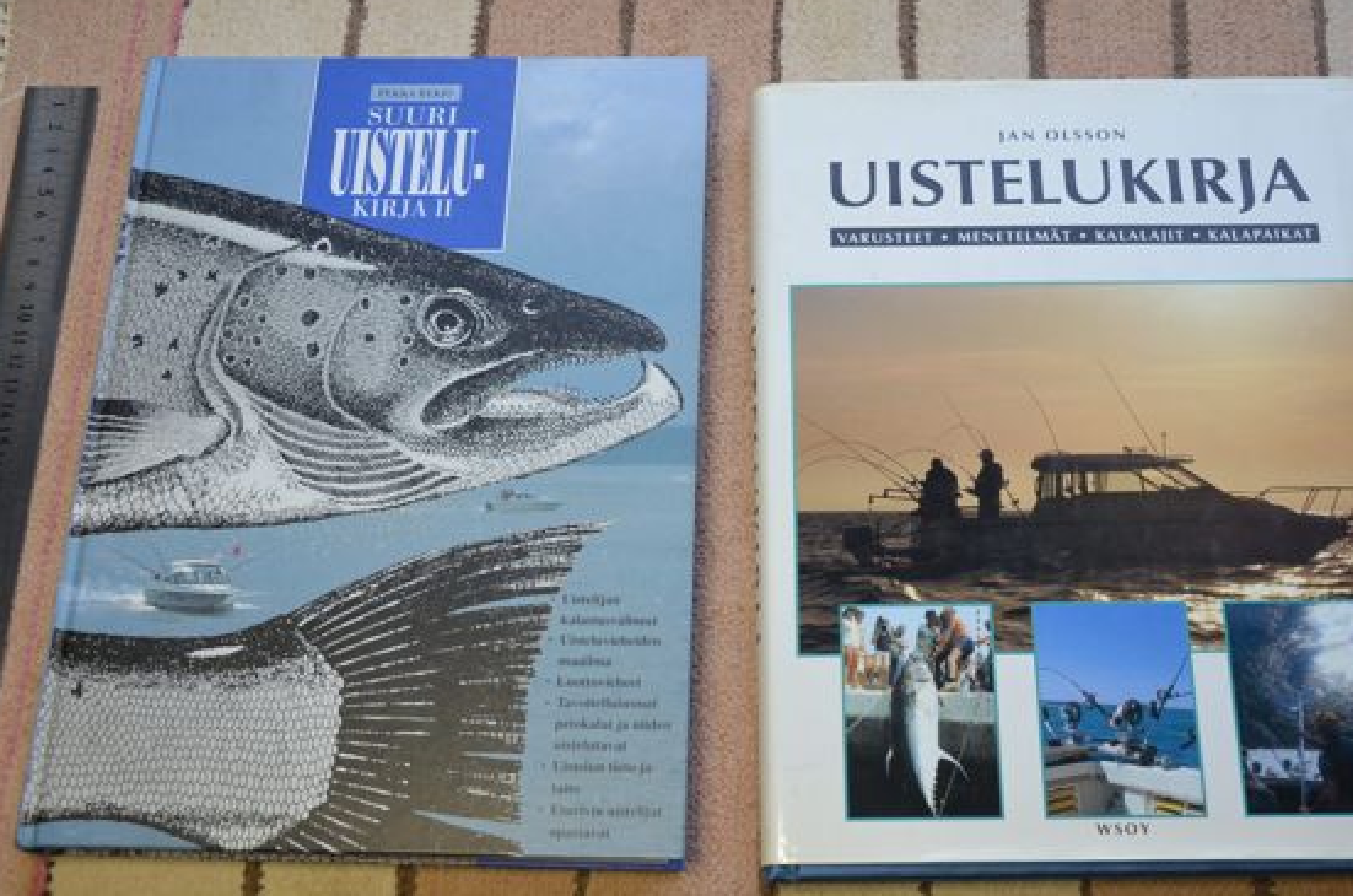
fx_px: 1635
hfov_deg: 44.9
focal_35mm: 44
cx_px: 724
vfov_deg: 30.6
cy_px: 498
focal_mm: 25
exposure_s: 1/60
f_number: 5.6
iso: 720
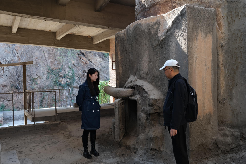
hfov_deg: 54.4
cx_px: 123
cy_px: 82
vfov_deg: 37.9
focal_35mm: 35
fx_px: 239
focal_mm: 23
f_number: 9
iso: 200
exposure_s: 1/15
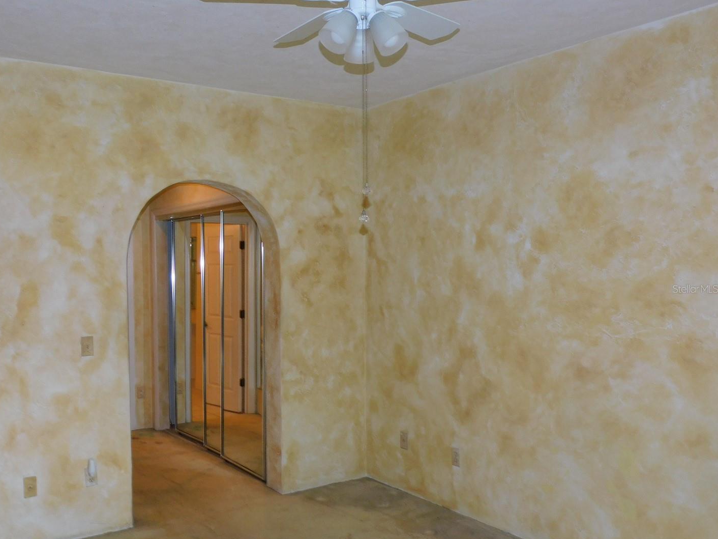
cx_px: 314
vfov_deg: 41.8
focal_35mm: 34
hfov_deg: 53.8
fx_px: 705
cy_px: 289
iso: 200
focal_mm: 5.4
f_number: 3.5
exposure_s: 1/30
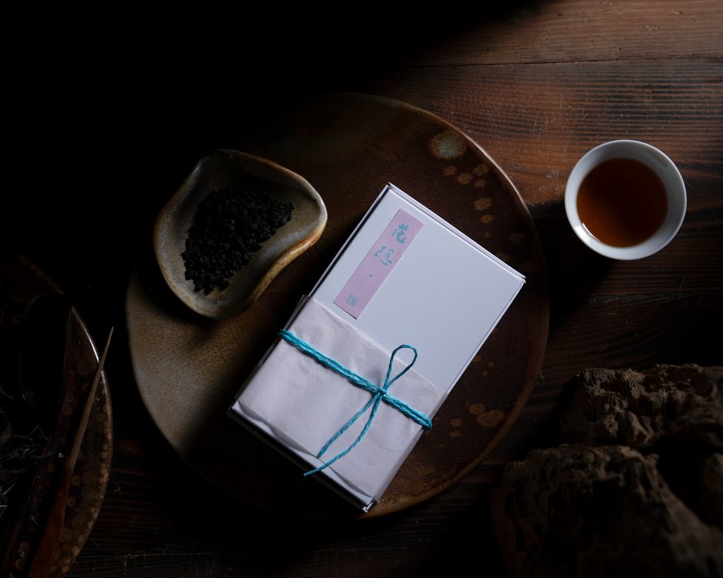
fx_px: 1113
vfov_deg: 29.1
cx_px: 339
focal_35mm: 52
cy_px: 289
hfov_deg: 36.0
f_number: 3.5
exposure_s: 1/80
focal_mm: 31
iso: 200
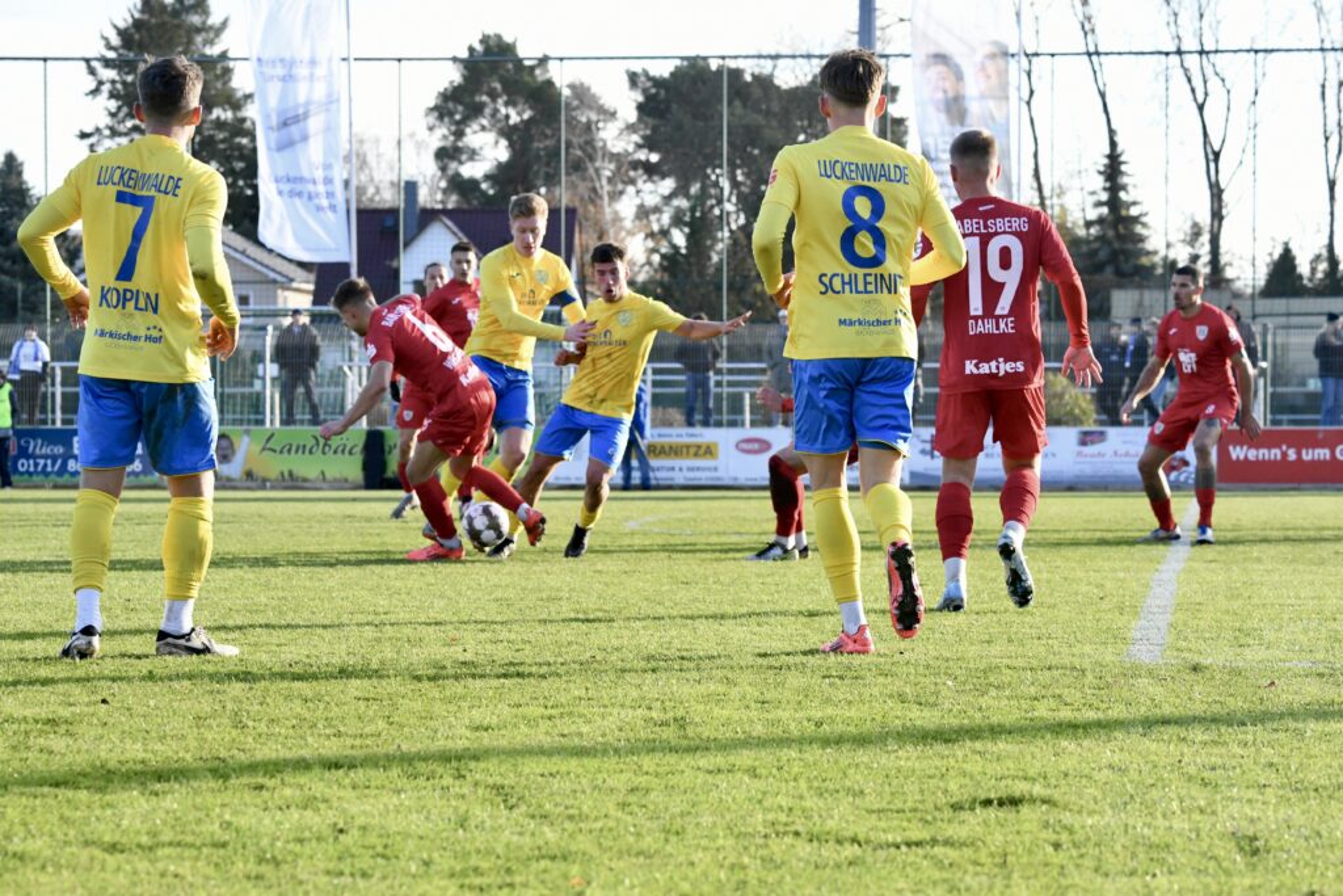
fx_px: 4328
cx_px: 672
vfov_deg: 11.8
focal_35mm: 116
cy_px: 448
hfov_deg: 17.6
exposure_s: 1/1600
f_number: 8
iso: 4000
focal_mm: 116
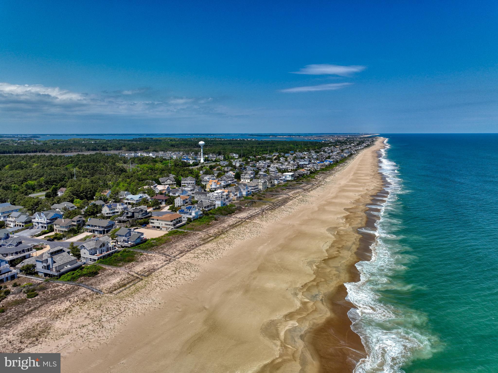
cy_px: 186
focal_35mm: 24
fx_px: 345
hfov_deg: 71.6
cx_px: 249
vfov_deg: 56.8
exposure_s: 1/160
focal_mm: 12.29
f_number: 2.8
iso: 100
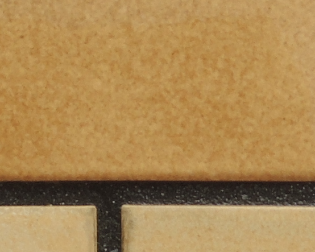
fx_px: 13143
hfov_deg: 1.4
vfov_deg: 1.1
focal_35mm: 1410
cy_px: -549
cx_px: -194
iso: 80
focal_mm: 42.8
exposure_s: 1/15
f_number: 8
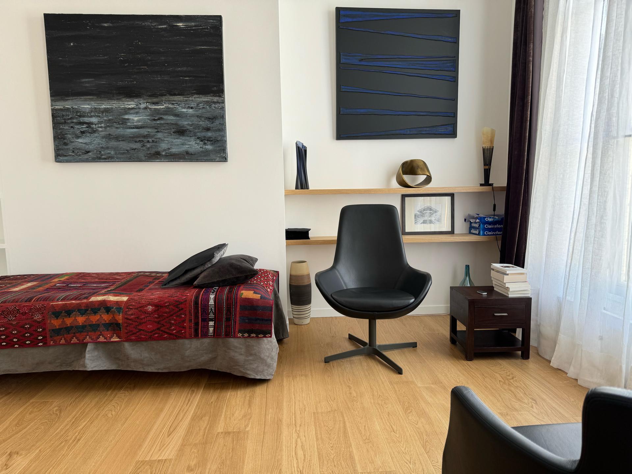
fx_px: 438
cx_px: 316
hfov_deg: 71.6
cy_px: 237
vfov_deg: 56.8
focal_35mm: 24
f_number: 1.78
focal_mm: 6.76
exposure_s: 1/121
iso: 100
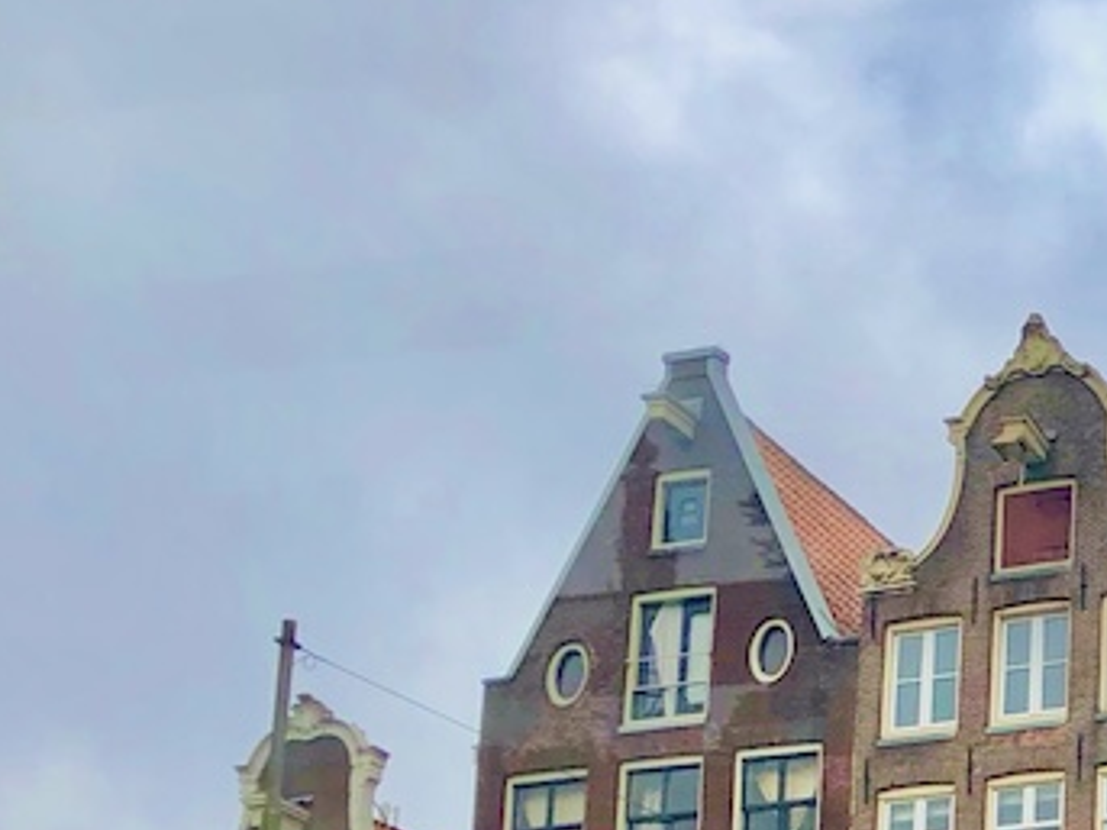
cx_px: 1659
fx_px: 3133
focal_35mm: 98
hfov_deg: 17.9
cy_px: 979
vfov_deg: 14.6
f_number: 1.8
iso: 20
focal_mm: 4
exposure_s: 1/774
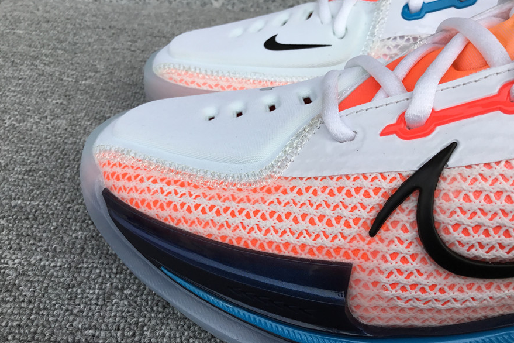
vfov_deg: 39.9
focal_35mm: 33
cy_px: 186
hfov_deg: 57.2
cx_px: 257
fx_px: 471
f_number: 2.4
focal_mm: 3.3
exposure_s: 1/895
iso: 25
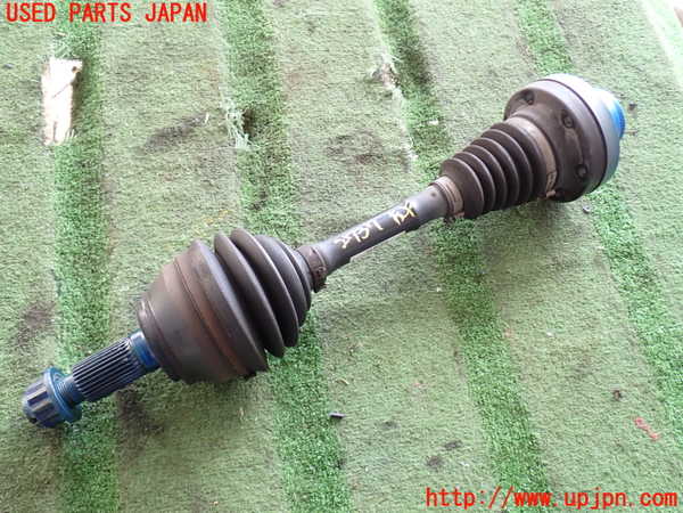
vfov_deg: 39.7
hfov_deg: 51.4
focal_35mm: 36
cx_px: 342
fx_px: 710
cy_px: 256
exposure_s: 1/50
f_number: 2.5
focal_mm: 6.37
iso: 200
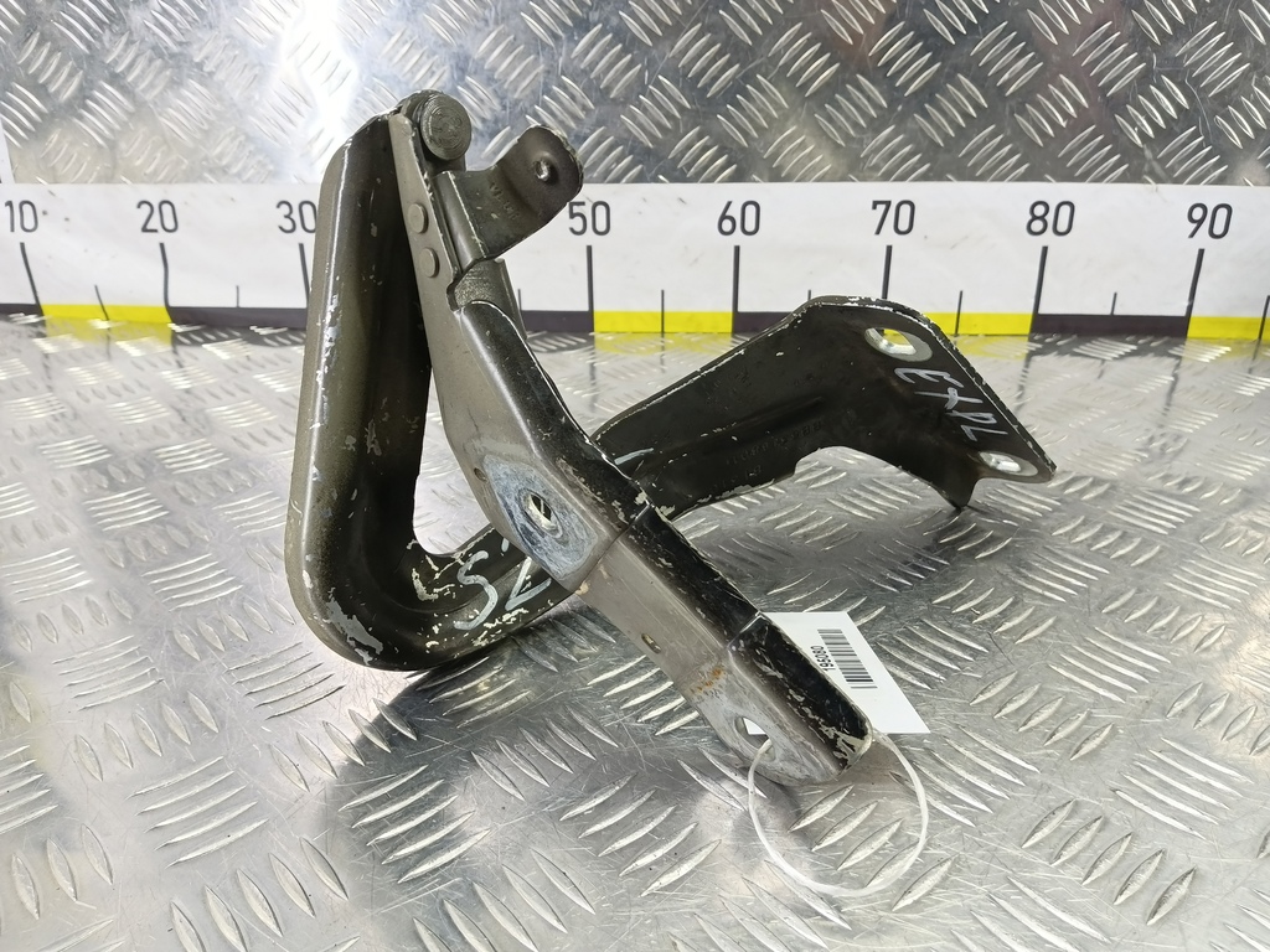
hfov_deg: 73.9
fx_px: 844
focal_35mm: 23
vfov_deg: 58.9
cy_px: 476
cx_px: 635
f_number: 1.6
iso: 191
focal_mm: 4.11
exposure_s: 1/50
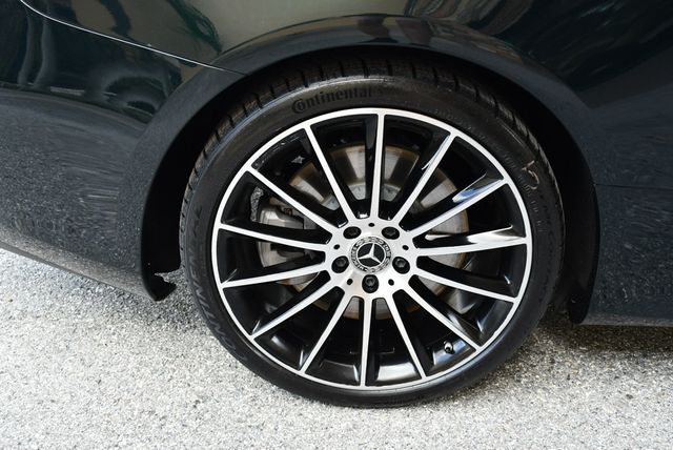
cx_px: 336
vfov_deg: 36.9
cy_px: 225
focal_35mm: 36
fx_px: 674
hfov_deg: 53.1
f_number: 4
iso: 400
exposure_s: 1/250
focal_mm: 18
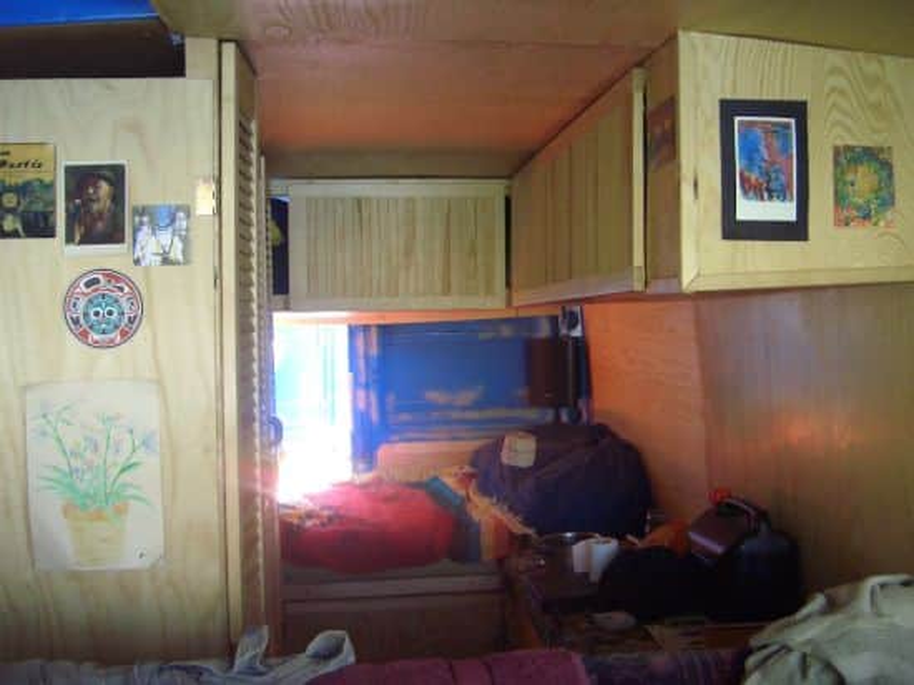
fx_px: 1029
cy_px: 342
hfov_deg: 47.9
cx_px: 457
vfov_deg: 36.8
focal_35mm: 39
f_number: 2.8
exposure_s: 1/30
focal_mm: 8
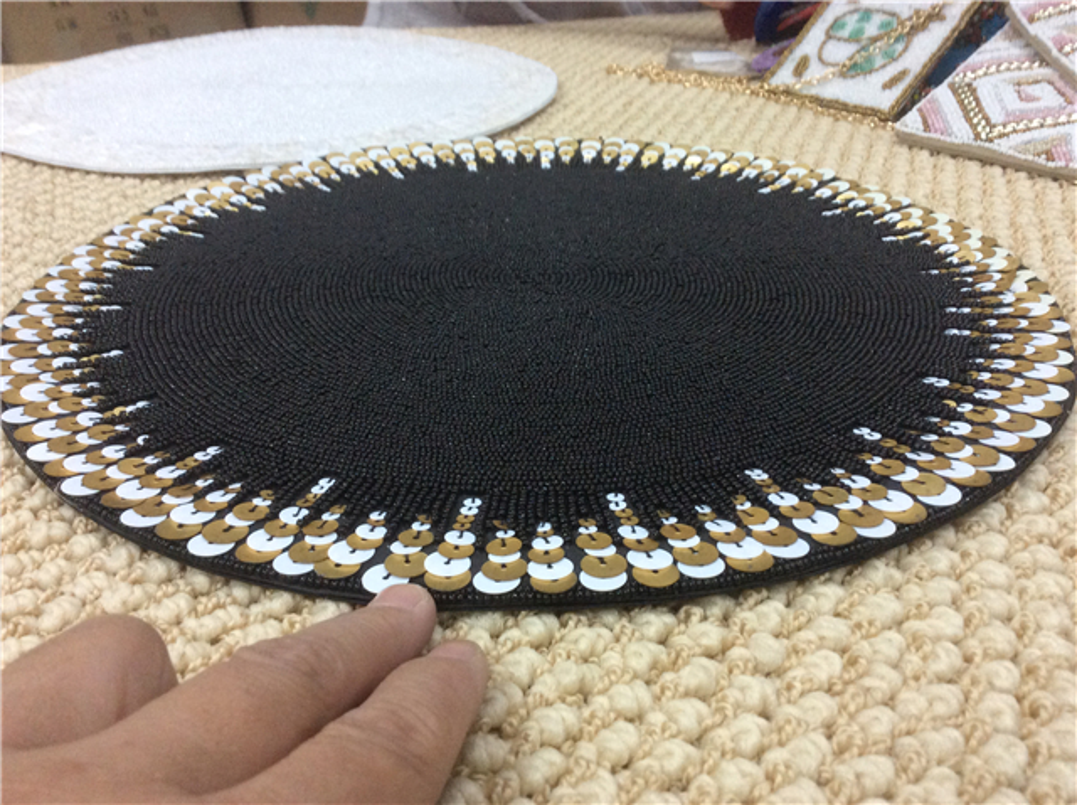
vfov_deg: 44.1
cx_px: 538
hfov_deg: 56.9
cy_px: 402
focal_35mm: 32
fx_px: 994
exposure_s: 1/25
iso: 160
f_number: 2.4
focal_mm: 3.3
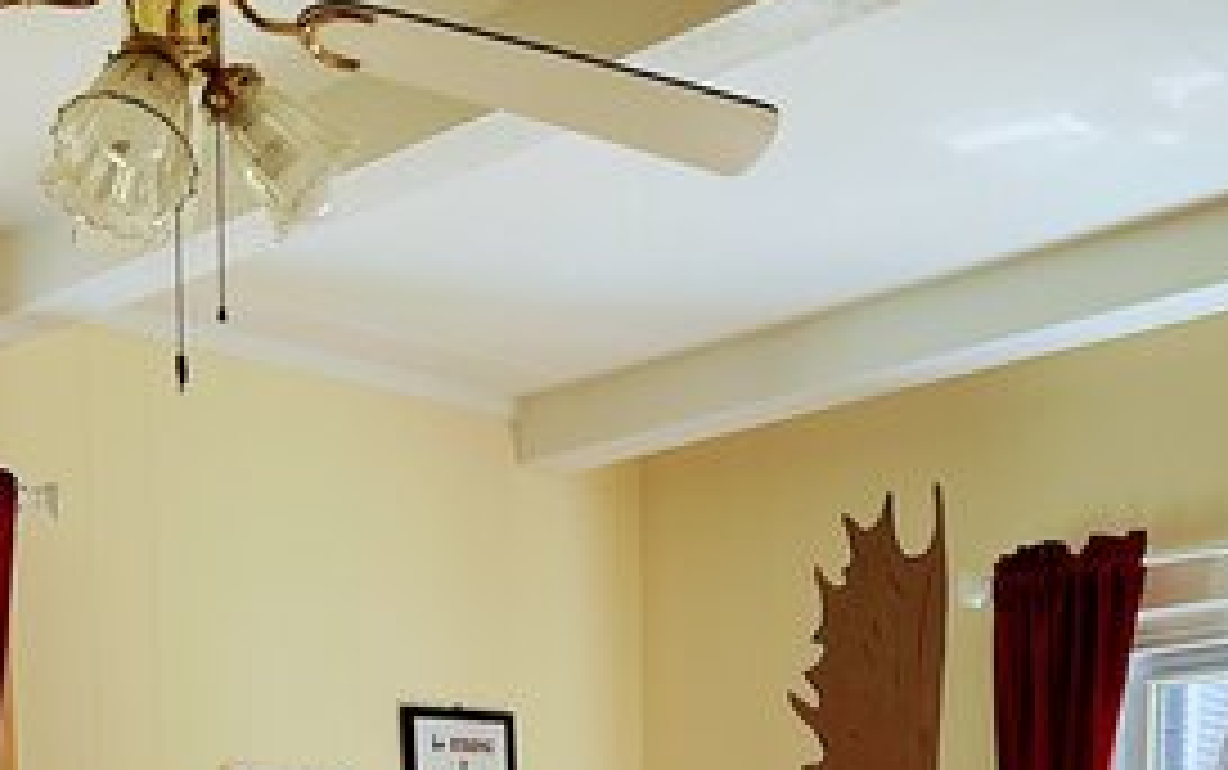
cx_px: 756
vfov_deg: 15.8
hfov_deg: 28.5
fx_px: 2411
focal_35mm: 72
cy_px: 1333
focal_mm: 3
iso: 32
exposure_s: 1/120
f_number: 1.8
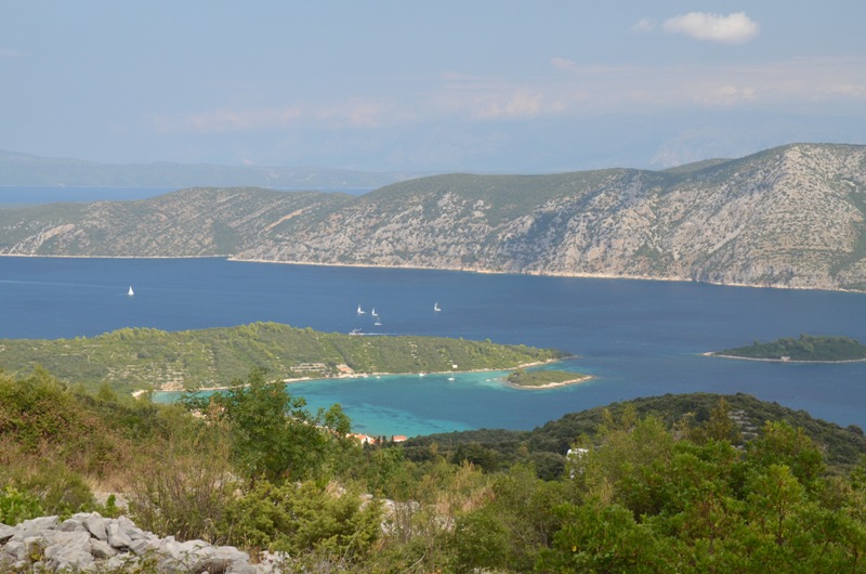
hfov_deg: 29.9
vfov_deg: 20.1
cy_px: 287
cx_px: 433
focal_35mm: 68
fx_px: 1621
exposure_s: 1/400
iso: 800
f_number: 10
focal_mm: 45
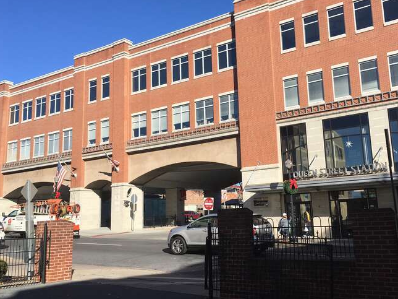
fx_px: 414
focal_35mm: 36
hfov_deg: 51.1
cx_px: 231
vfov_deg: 39.6
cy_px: 139
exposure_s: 1/1570
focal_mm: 4.15
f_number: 2.2
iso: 25
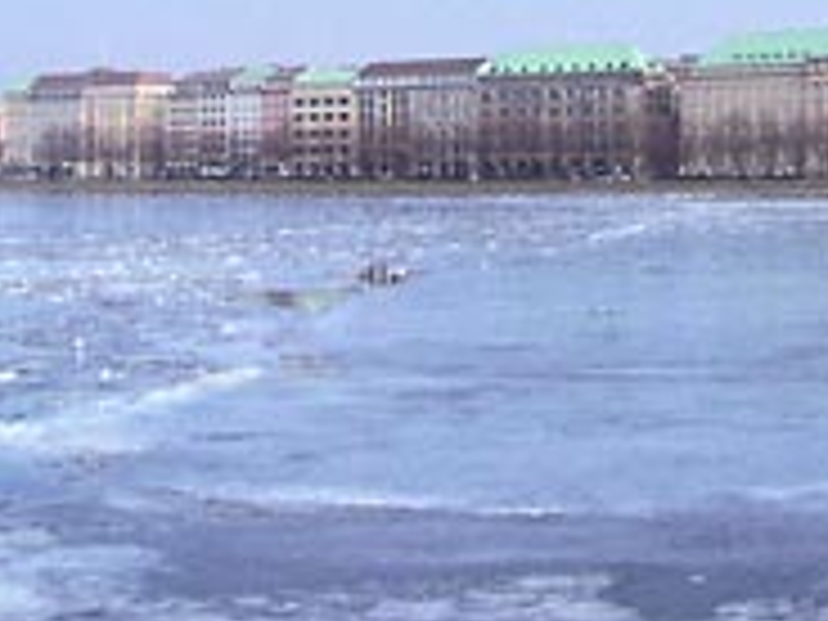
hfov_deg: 24.5
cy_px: 43
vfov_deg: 18.5
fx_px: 1866
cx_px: 698
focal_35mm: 78
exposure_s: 1/320
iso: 64
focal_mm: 6.3
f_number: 4
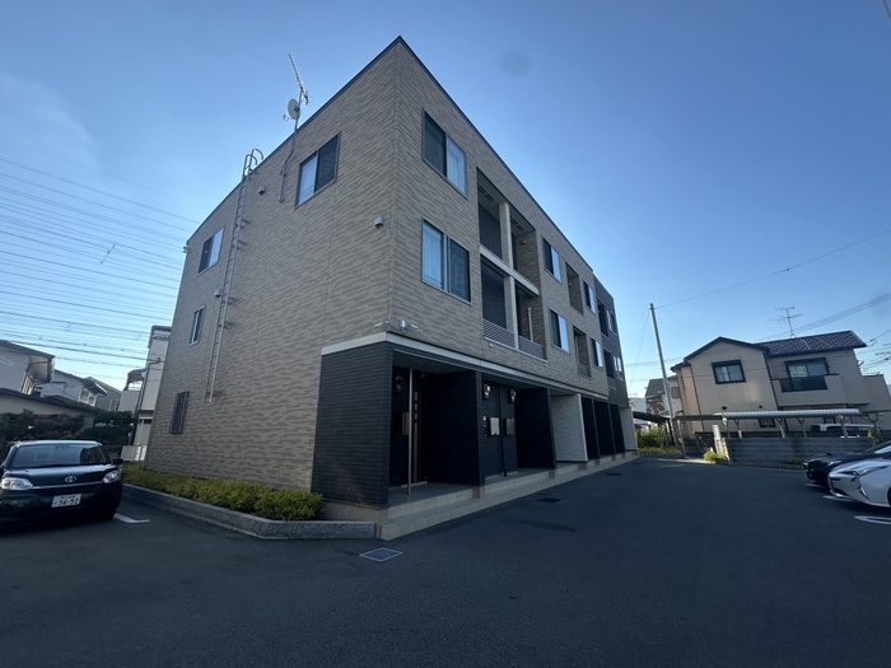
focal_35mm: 14
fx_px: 360
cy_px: 334
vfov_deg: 85.7
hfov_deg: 102.1
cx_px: 446
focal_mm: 2.22
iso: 50
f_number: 2.2
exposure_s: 1/1618
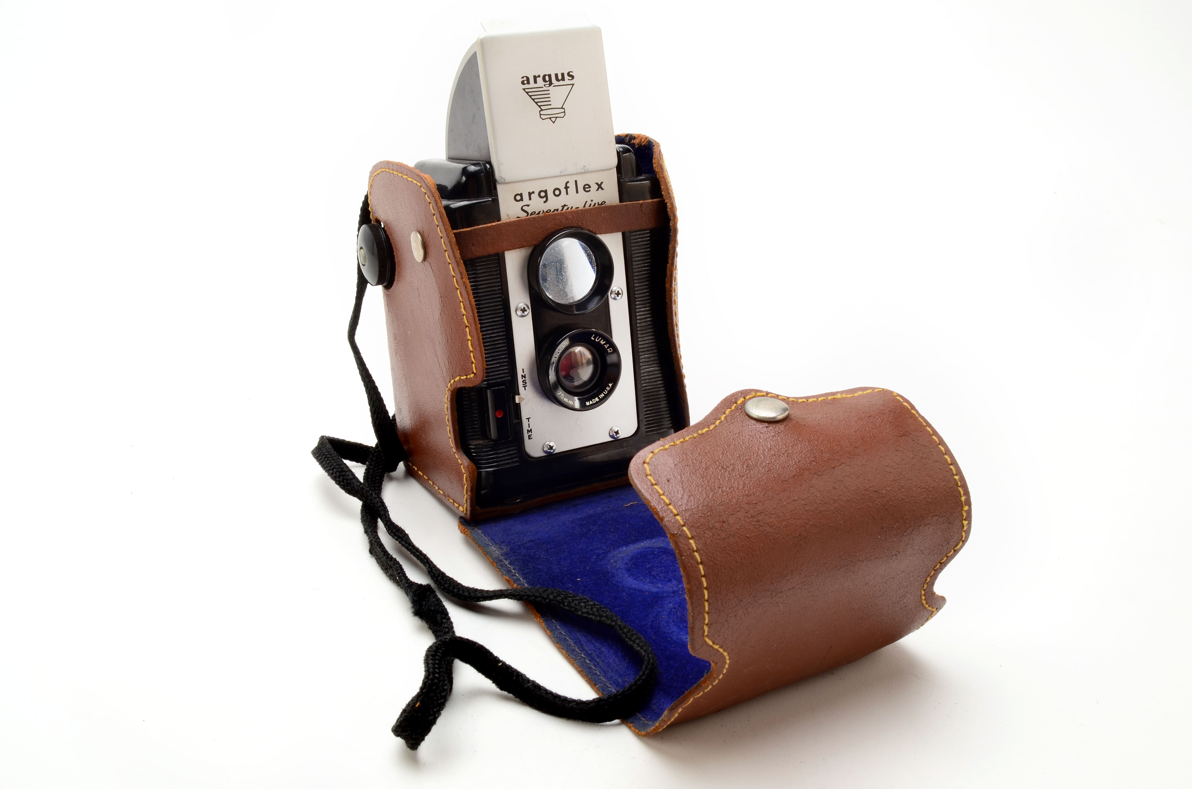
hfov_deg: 53.2
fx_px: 1190
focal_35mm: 36
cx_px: 596
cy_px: 394
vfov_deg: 36.7
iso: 100
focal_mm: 24
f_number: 18
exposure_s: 1/160
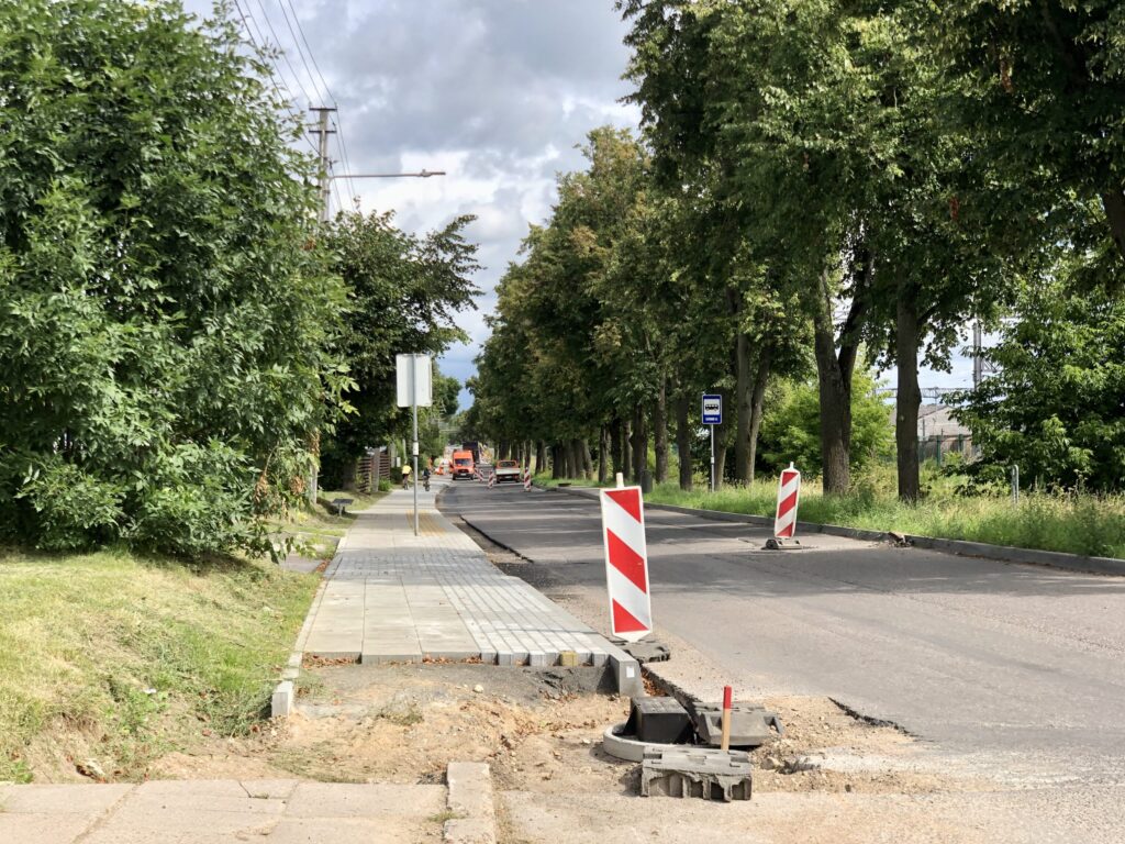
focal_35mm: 52
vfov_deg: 28.0
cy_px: 422
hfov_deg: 36.8
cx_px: 562
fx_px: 1690
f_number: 2.4
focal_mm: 6
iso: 16
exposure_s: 1/827
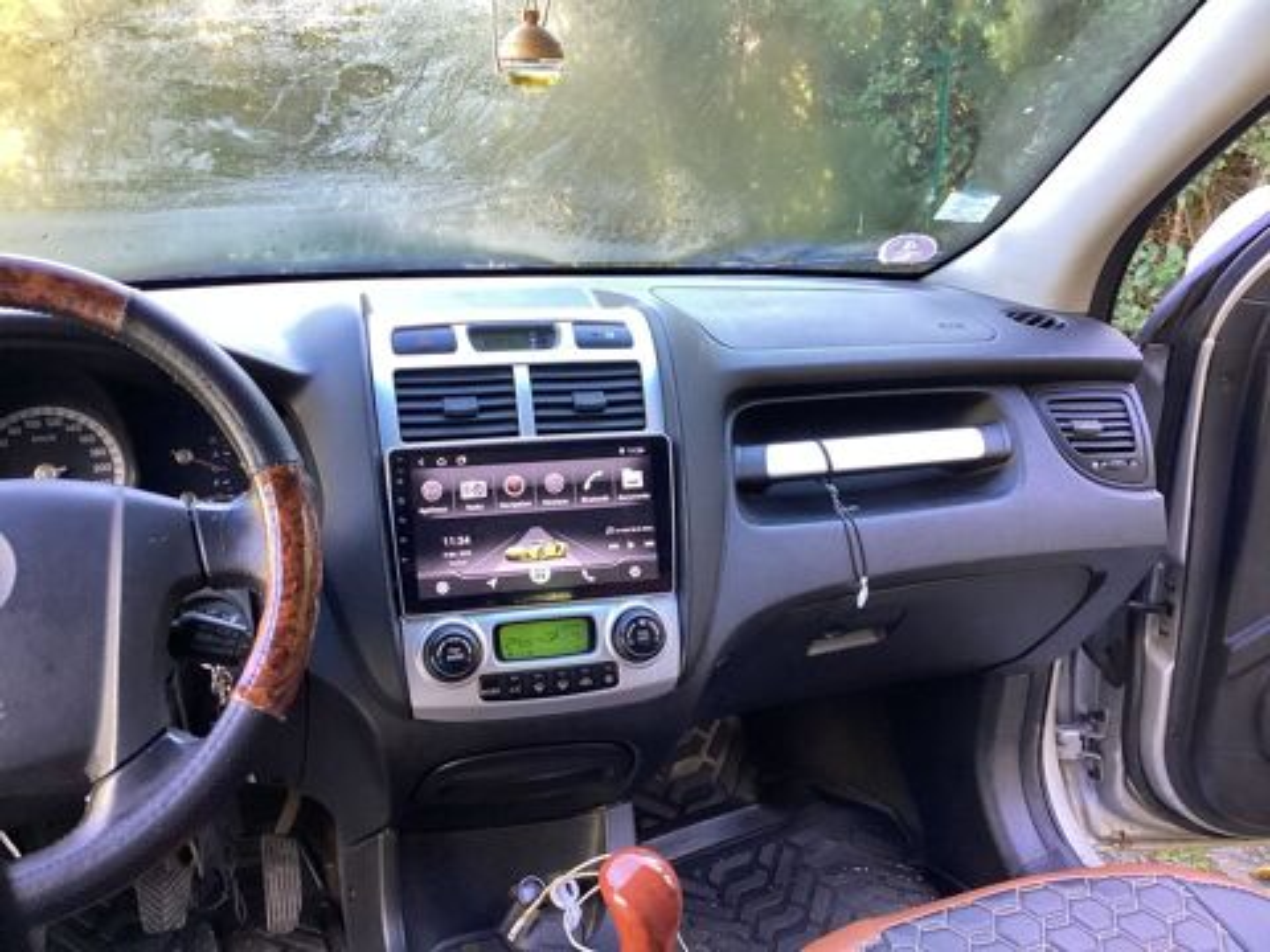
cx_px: 635
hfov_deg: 58.4
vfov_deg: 45.4
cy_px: 476
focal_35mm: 31
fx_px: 1137
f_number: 2.4
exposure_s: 1/60
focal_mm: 3.3
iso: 160
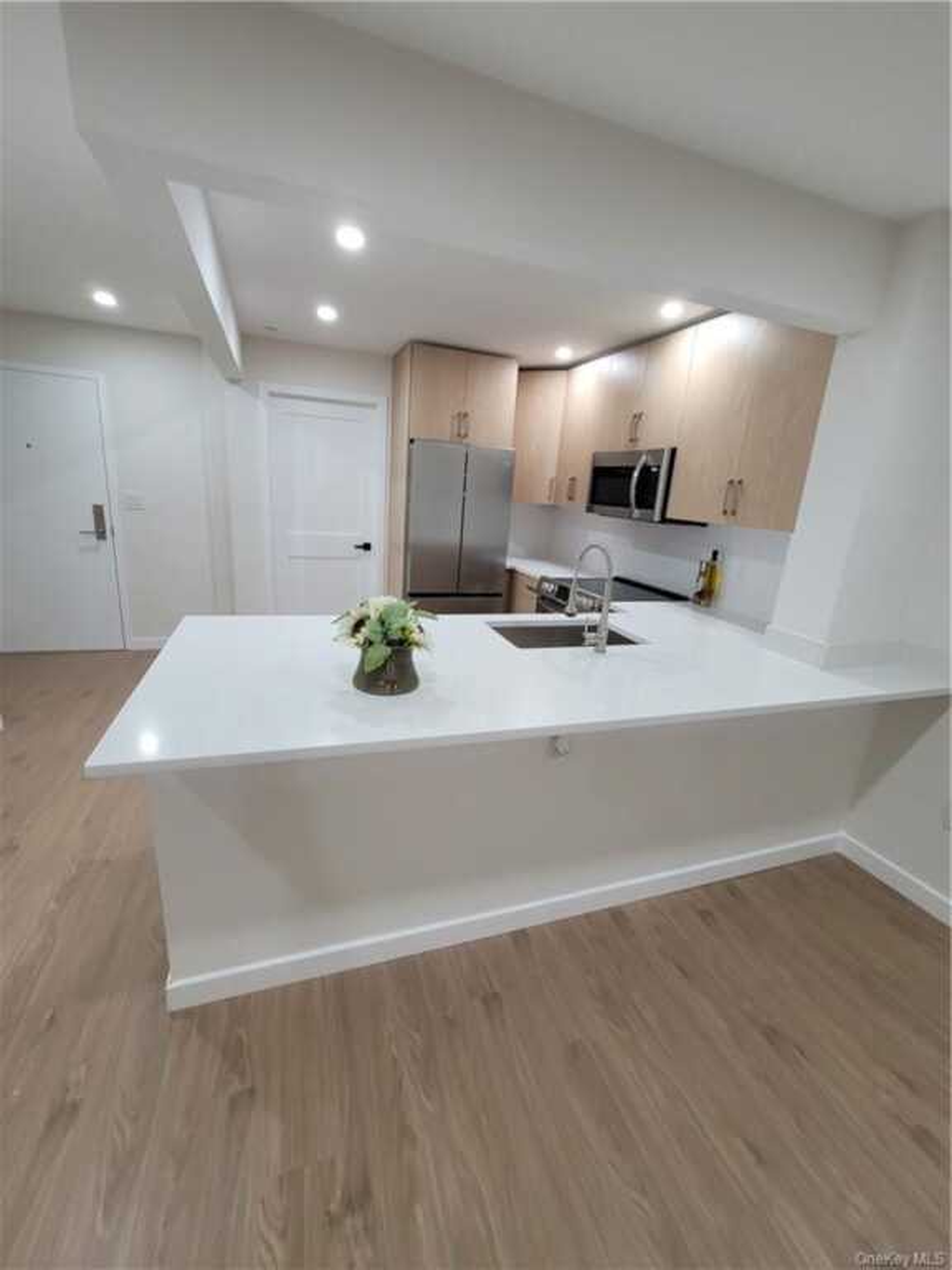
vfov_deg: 106.2
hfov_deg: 89.9
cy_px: 635
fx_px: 477
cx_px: 476
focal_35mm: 13
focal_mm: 2.2
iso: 160
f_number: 2.2
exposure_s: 1/60
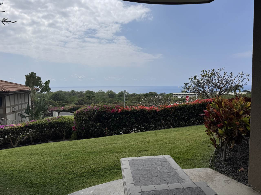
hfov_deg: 71.6
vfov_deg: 56.8
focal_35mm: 24
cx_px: 130
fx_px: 181
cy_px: 98
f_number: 1.78
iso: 80
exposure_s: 1/10417
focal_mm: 6.76
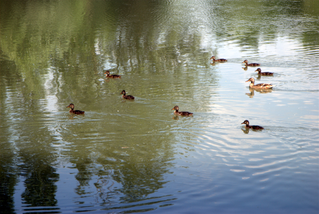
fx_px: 1038
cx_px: 160
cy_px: 107
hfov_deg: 17.5
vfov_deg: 11.8
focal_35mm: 117
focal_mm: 78
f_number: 5.6
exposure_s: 1/400
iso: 100
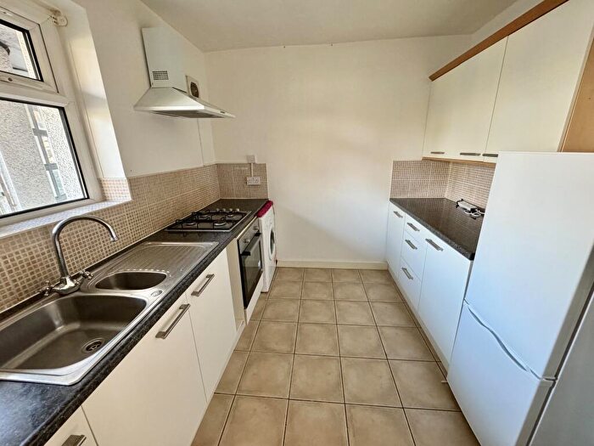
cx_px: 297
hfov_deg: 102.1
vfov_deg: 85.7
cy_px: 223
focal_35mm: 14
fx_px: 240
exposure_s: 1/60
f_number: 2.2
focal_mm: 2.22
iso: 320
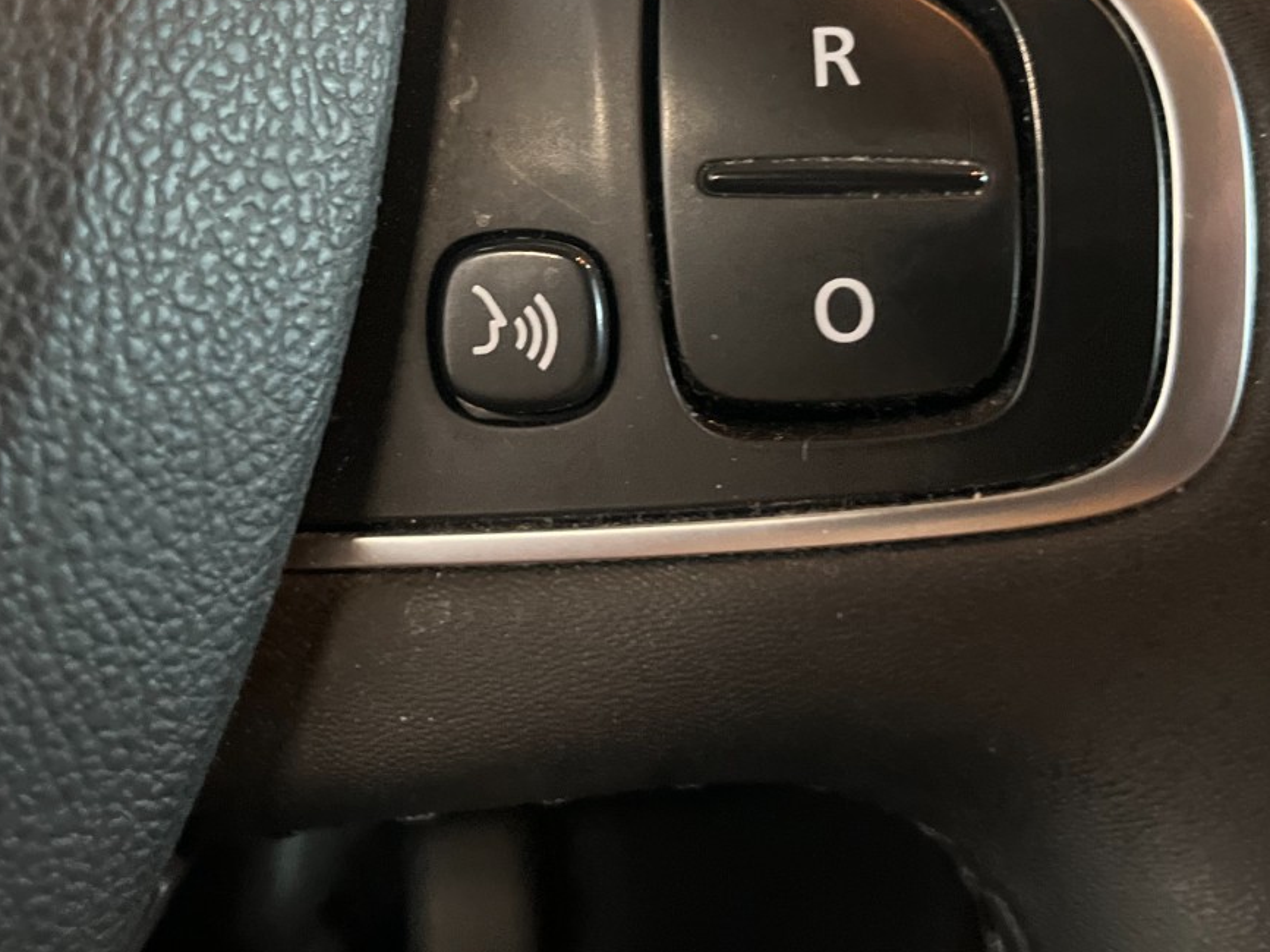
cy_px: 201
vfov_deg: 29.6
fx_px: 1761
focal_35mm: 48
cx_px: 532
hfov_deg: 39.6
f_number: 1.6
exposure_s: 1/25
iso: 640
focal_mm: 5.1
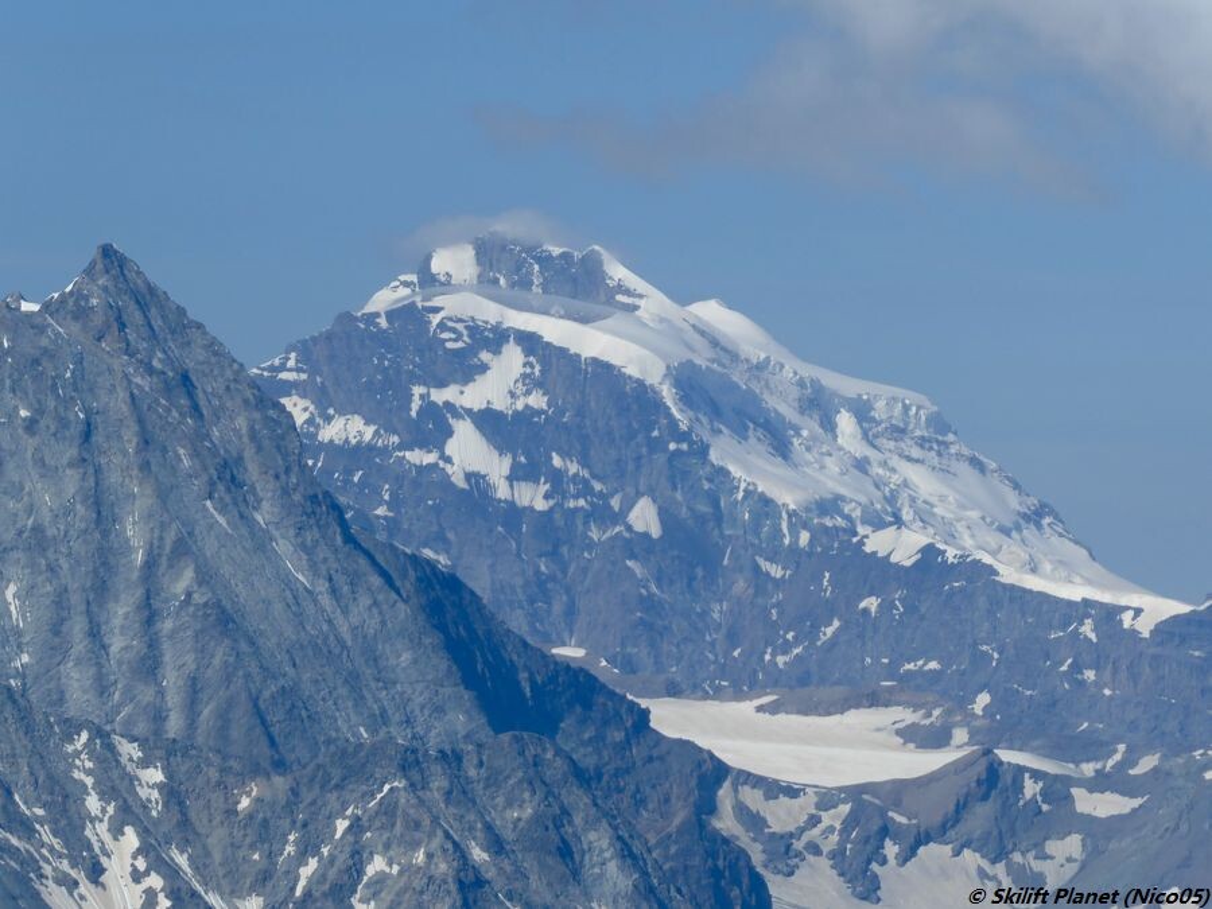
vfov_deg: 3.6
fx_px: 14495
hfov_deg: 4.8
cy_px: 454
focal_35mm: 414
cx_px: 606
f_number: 6
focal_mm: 66.8
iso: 80
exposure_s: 1/640
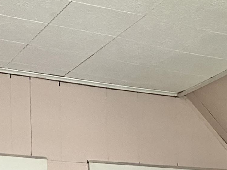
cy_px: 299
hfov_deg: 17.1
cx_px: 198
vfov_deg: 12.0
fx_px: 747
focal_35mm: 114
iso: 100
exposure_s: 1/60
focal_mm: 3.99
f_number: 1.8
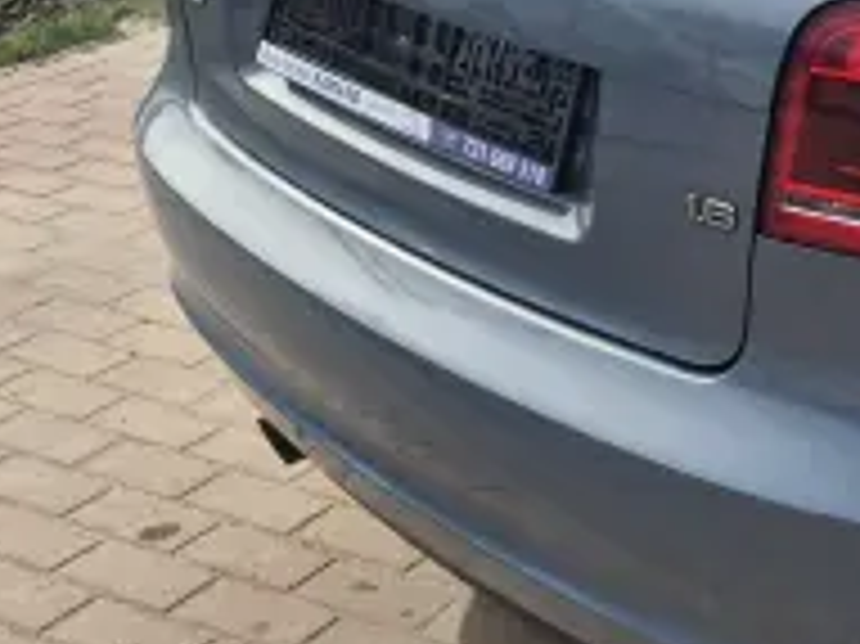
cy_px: 171
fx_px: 1912
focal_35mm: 77
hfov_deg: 23.8
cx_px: 937
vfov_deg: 19.0
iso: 25
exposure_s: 1/1384
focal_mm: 5.4
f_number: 1.8
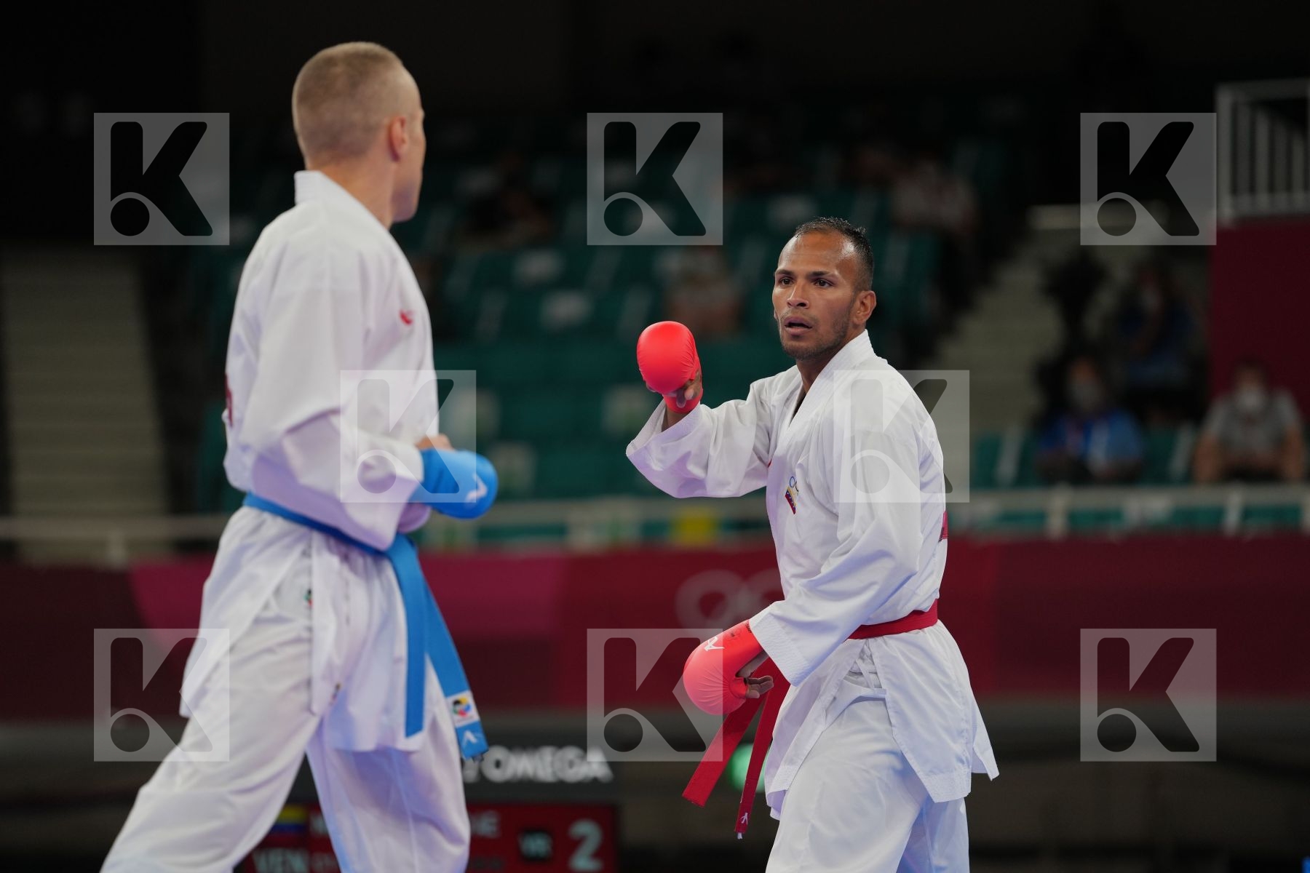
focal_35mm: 200
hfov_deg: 10.3
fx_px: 7277
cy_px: 436
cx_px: 655
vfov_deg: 6.9
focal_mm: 200
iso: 500
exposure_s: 1/1000
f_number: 2.8
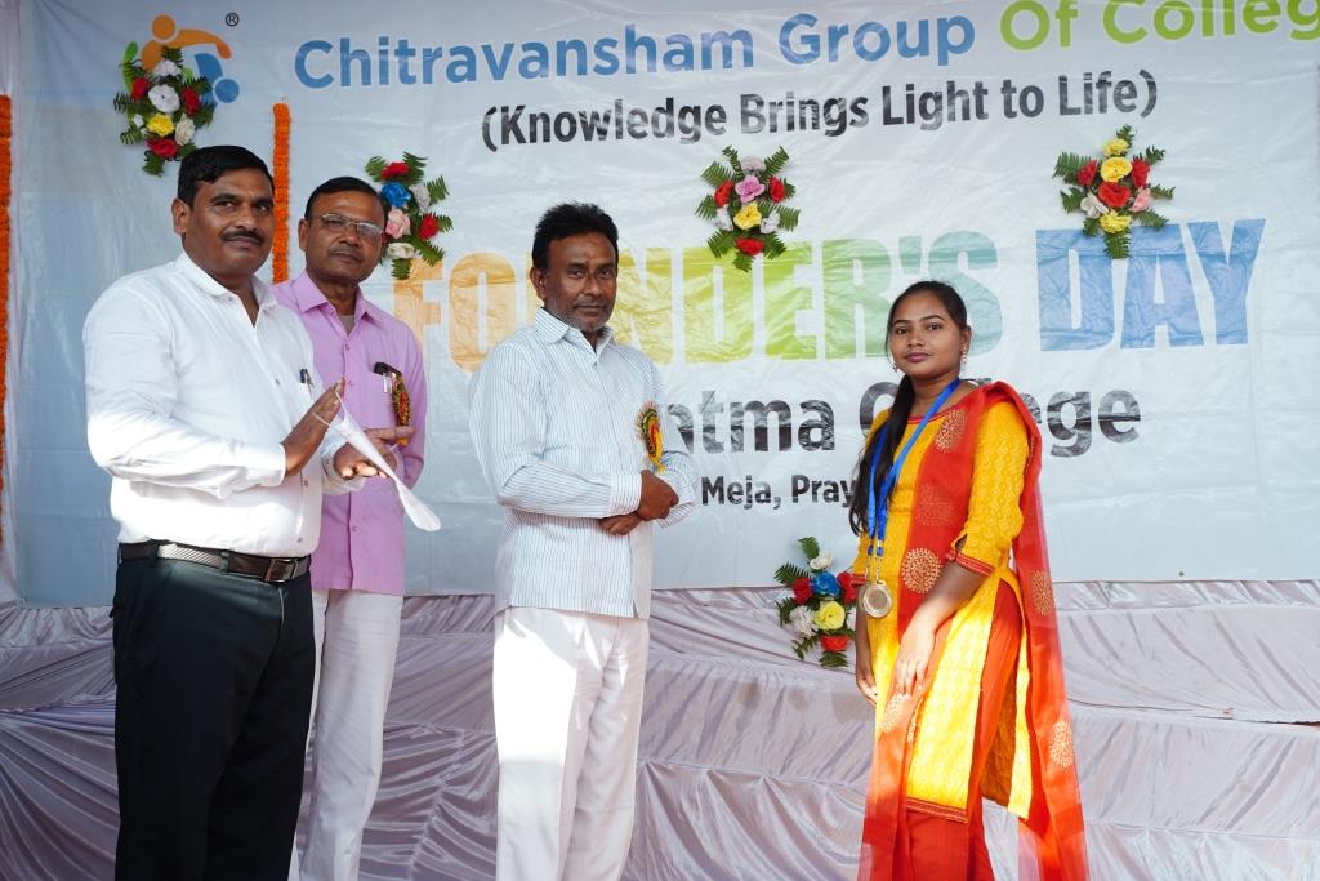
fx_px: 1797
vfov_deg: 27.5
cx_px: 660
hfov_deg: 40.3
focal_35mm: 49
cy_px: 440
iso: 400
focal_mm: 49
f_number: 6.3
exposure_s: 1/160
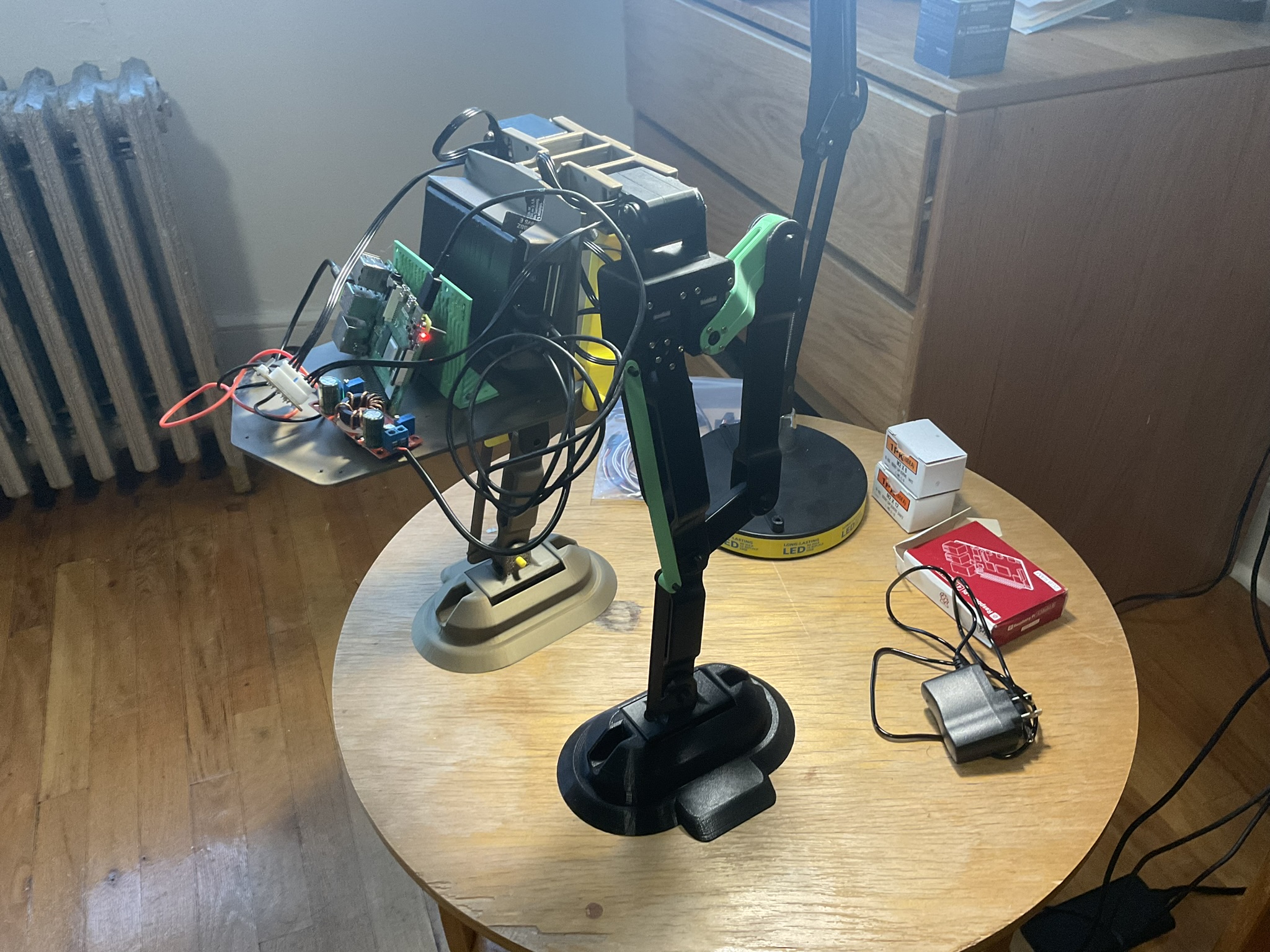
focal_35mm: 29
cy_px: 476
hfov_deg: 61.7
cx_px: 635
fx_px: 1064
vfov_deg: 48.2
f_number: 1.8
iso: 160
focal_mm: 3
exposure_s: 1/60
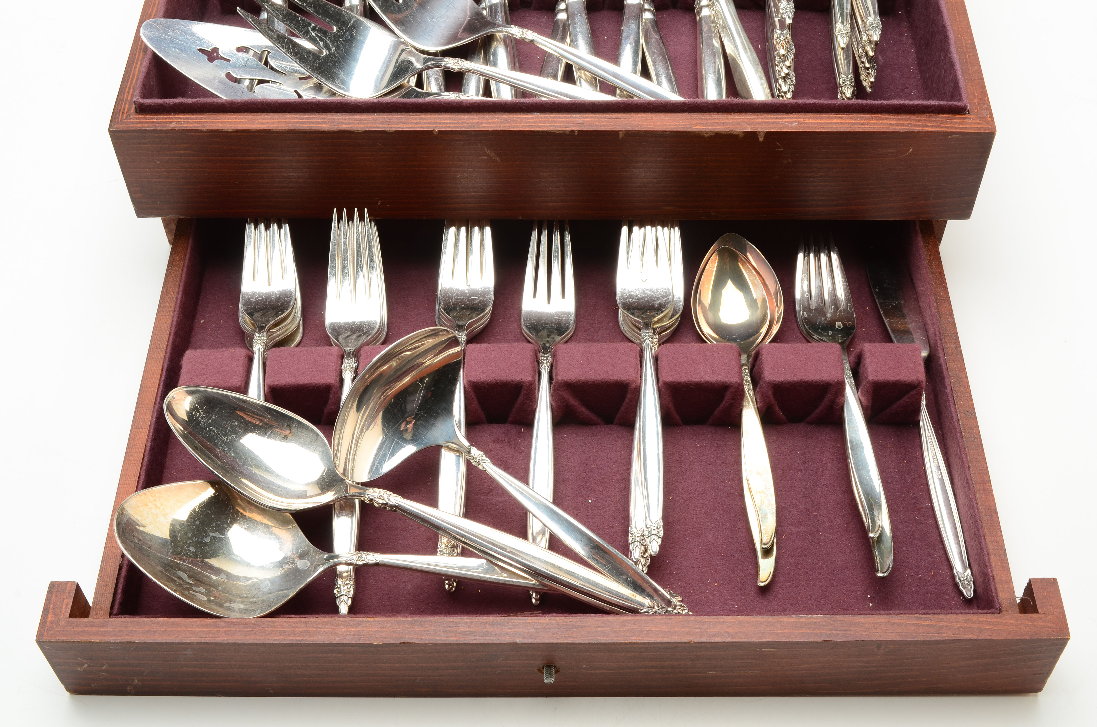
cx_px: 548
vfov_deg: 26.4
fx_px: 1551
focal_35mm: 51
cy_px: 364
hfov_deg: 39.0
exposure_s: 1/160
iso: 100
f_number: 18
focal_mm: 34
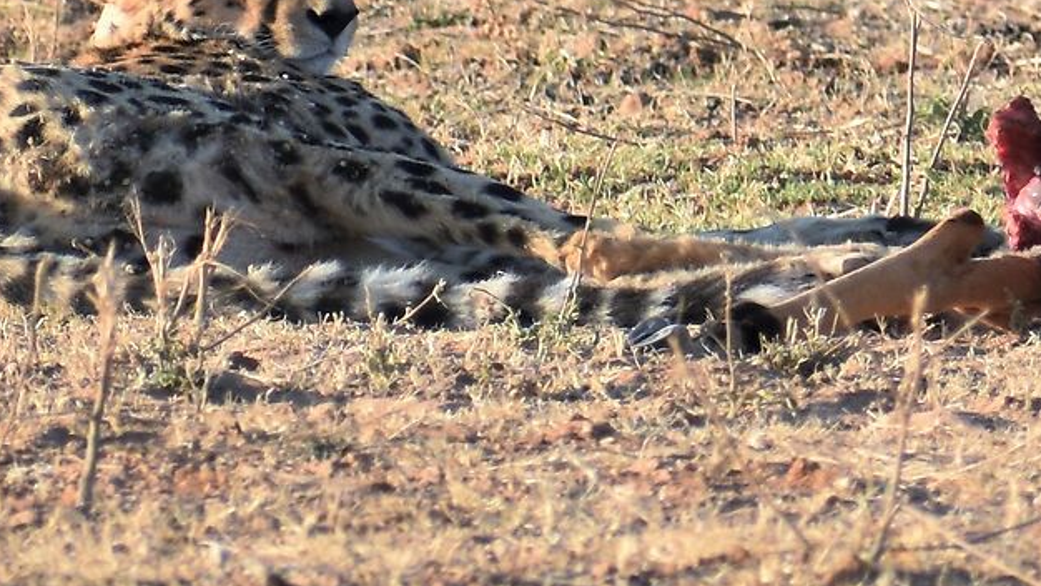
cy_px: 191
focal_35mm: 1806
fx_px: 49847
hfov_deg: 1.2
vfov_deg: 0.7
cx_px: 1605
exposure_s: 1/400
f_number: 6.3
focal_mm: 300
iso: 320
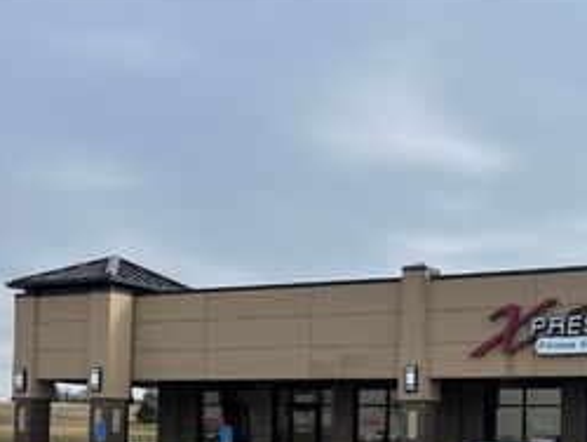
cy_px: 424
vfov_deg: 26.8
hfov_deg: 35.1
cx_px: 505
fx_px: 883
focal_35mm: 52
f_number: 1.5
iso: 50
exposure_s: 1/4444
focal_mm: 5.7
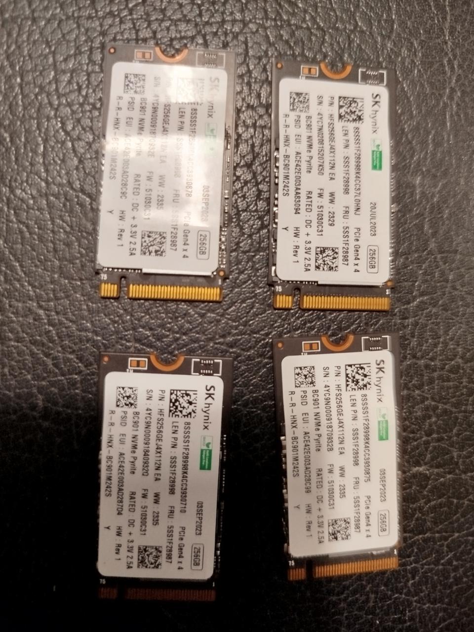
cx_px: 237
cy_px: 316
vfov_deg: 71.6
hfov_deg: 56.8
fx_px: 438
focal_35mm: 24
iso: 100
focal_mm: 5.31
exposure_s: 1/30
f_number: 1.7
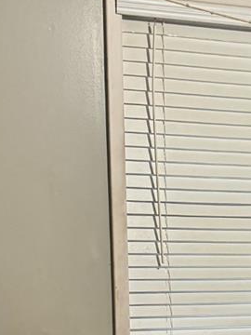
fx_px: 967
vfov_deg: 18.1
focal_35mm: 100
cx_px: 258
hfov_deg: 14.5
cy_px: 452
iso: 640
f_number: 1.78
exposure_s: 1/40
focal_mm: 6.76
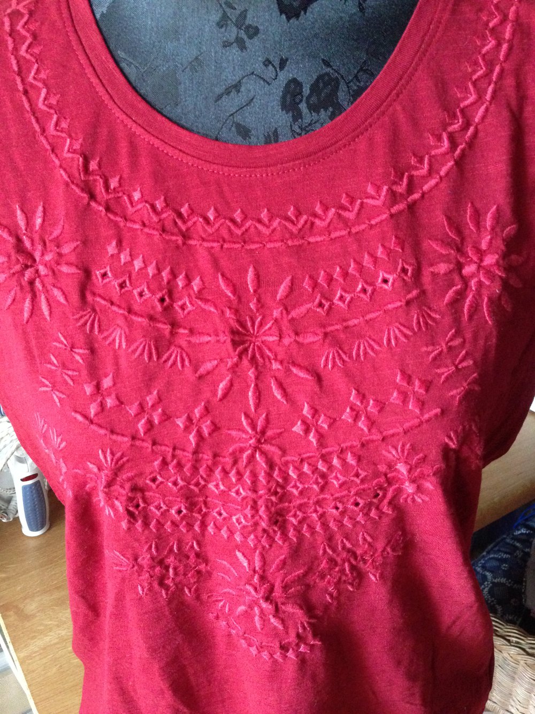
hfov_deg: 43.0
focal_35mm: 33
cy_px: 357
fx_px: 680
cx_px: 268
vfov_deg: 55.3
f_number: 2.4
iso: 500
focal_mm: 4.12
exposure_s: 1/15
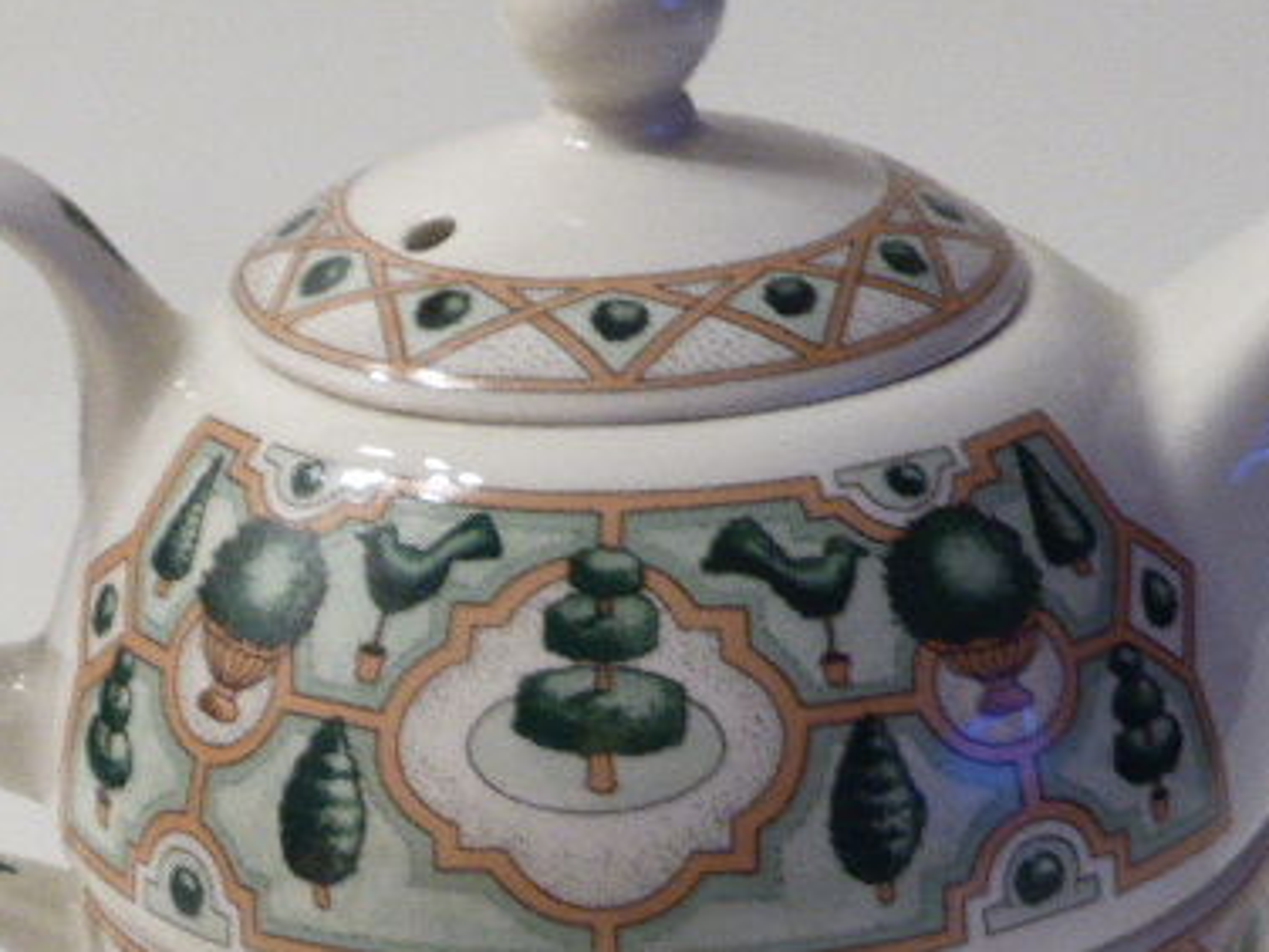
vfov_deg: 8.4
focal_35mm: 177
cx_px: 699
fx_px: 6489
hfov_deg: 11.2
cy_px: 638
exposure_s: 1/13
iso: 400
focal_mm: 17.1
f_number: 5.3
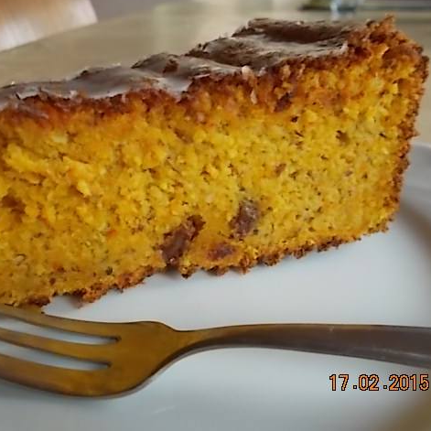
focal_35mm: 36
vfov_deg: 46.0
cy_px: 215
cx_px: 166
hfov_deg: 45.7
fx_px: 507
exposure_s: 1/6
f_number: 3.4
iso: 200
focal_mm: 5.3
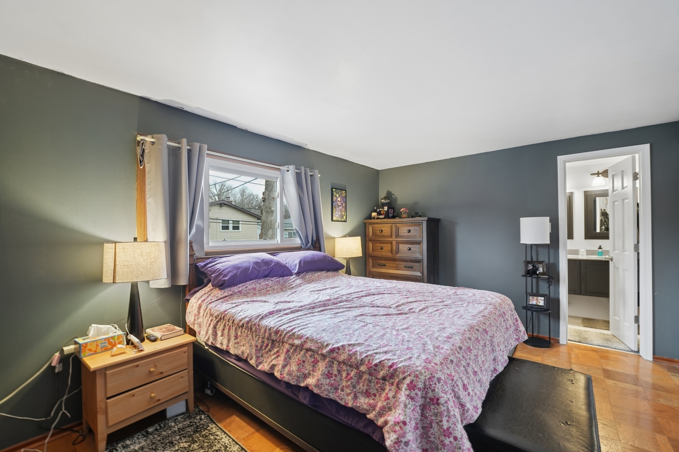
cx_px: 340
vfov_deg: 81.2
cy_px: 226
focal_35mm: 14
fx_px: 264
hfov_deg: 104.3
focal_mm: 14
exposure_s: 1/40
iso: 400
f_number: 3.2
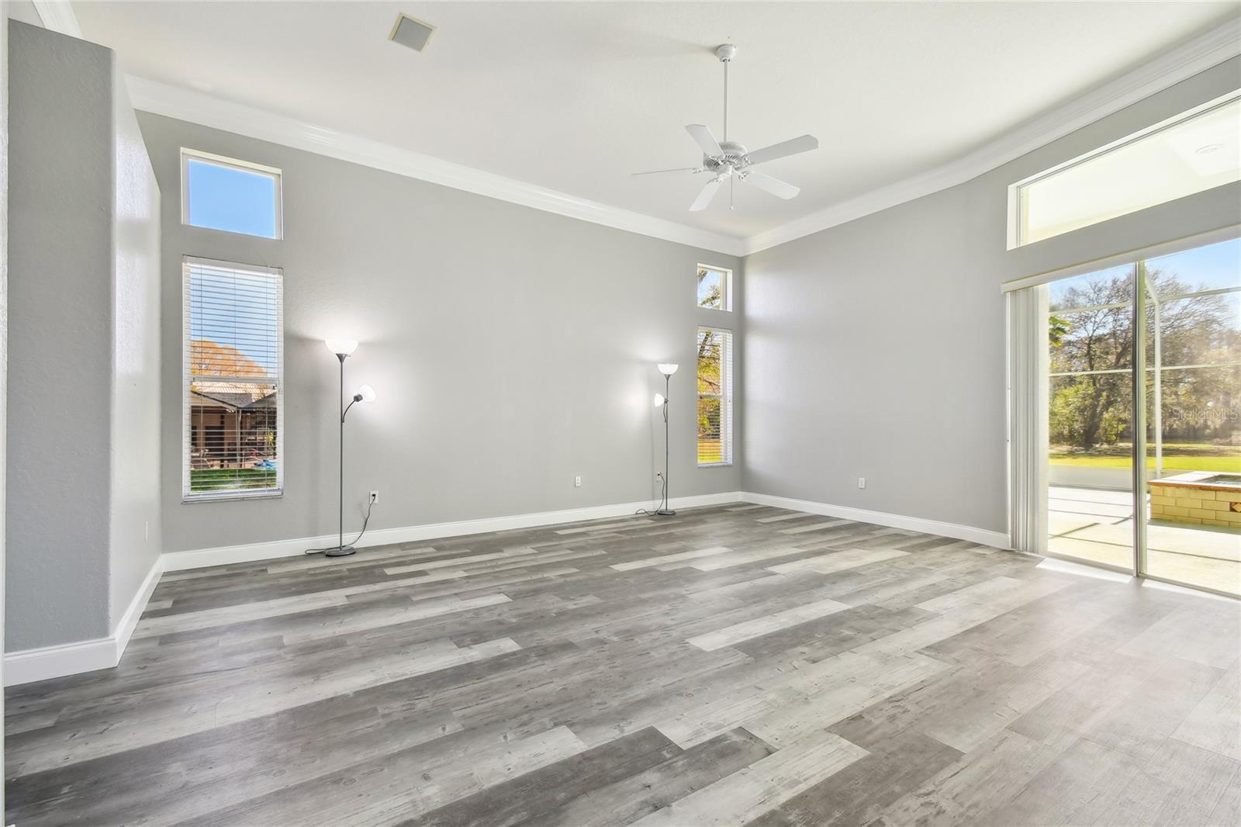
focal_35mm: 15
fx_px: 517
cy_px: 414
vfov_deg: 77.3
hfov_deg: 100.4
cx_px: 620
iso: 100
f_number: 7.1
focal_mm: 10
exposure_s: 1/15
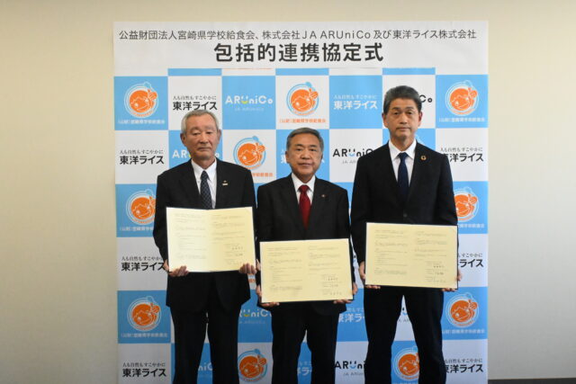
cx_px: 288
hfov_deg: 42.9
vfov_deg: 29.4
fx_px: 732
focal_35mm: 46
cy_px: 192
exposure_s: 1/500
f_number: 11
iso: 10000
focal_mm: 30.5
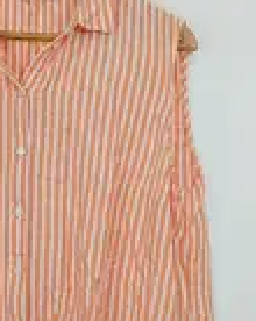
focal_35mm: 79
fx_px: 750
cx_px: 58
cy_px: 219
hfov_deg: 19.2
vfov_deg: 24.0
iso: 60
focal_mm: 4.22
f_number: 1.8
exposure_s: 1/100
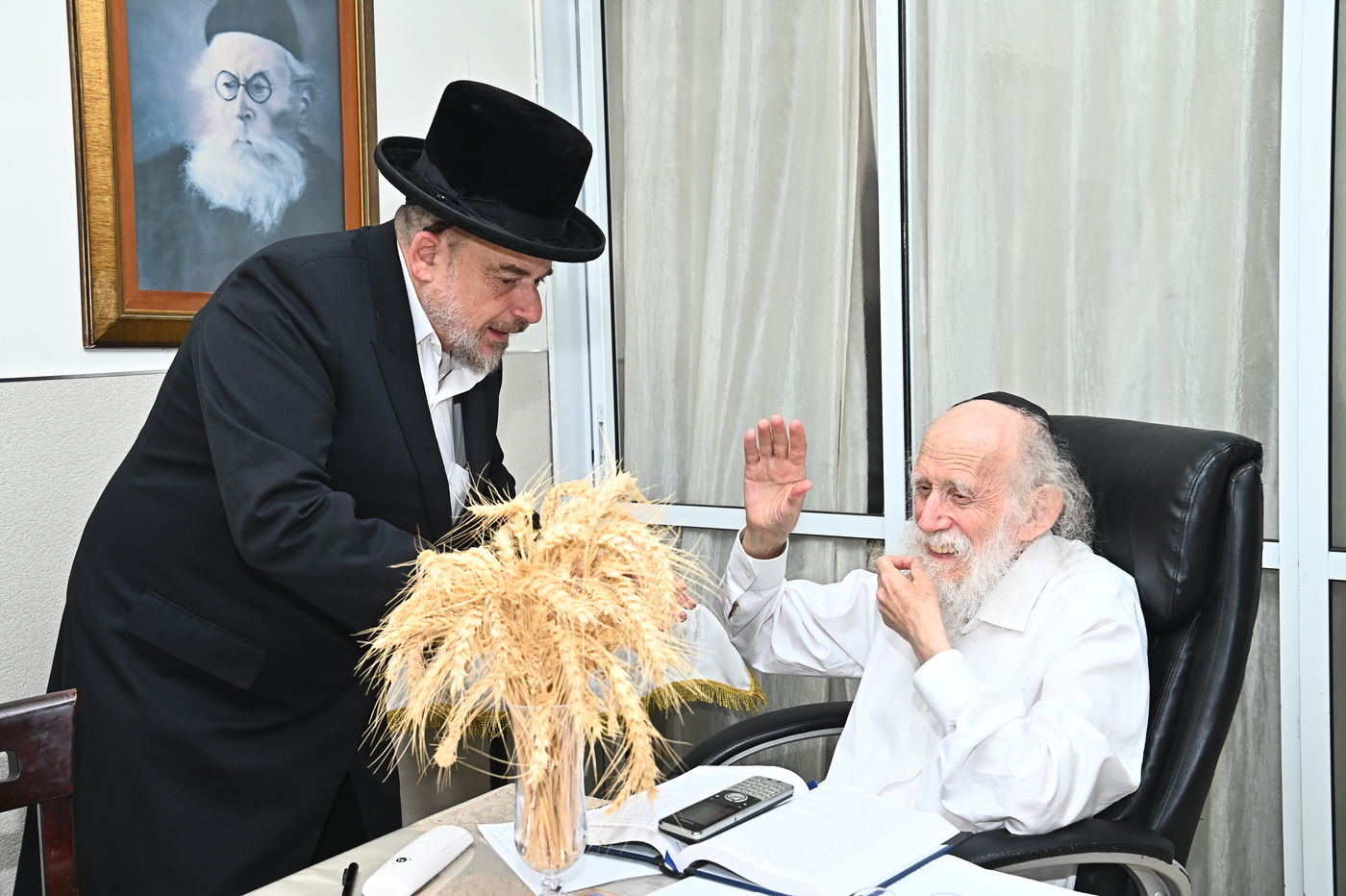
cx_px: 673
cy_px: 448
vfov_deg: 31.9
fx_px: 1570
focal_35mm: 42
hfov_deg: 46.4
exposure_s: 1/200
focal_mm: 42
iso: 1250
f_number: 7.1
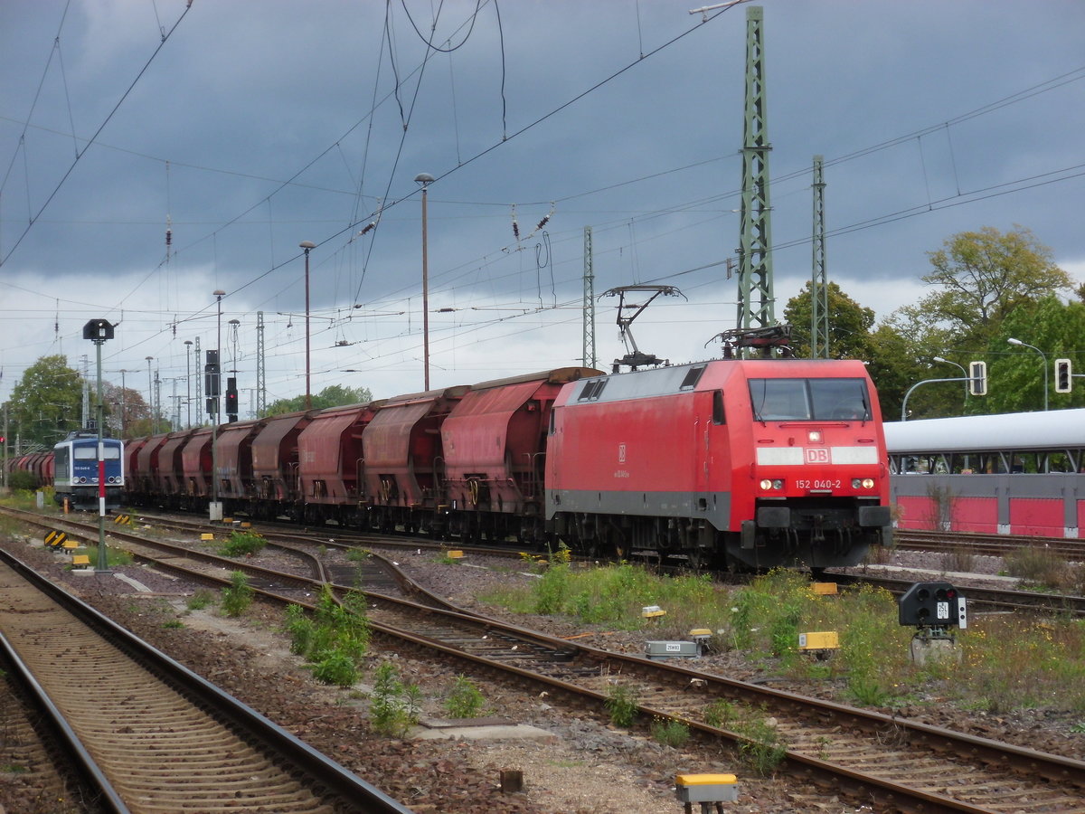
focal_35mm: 121
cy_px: 407
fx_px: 3793
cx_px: 542
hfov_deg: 16.3
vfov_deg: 12.2
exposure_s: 1/86
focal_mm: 21.6
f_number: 5.8
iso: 100
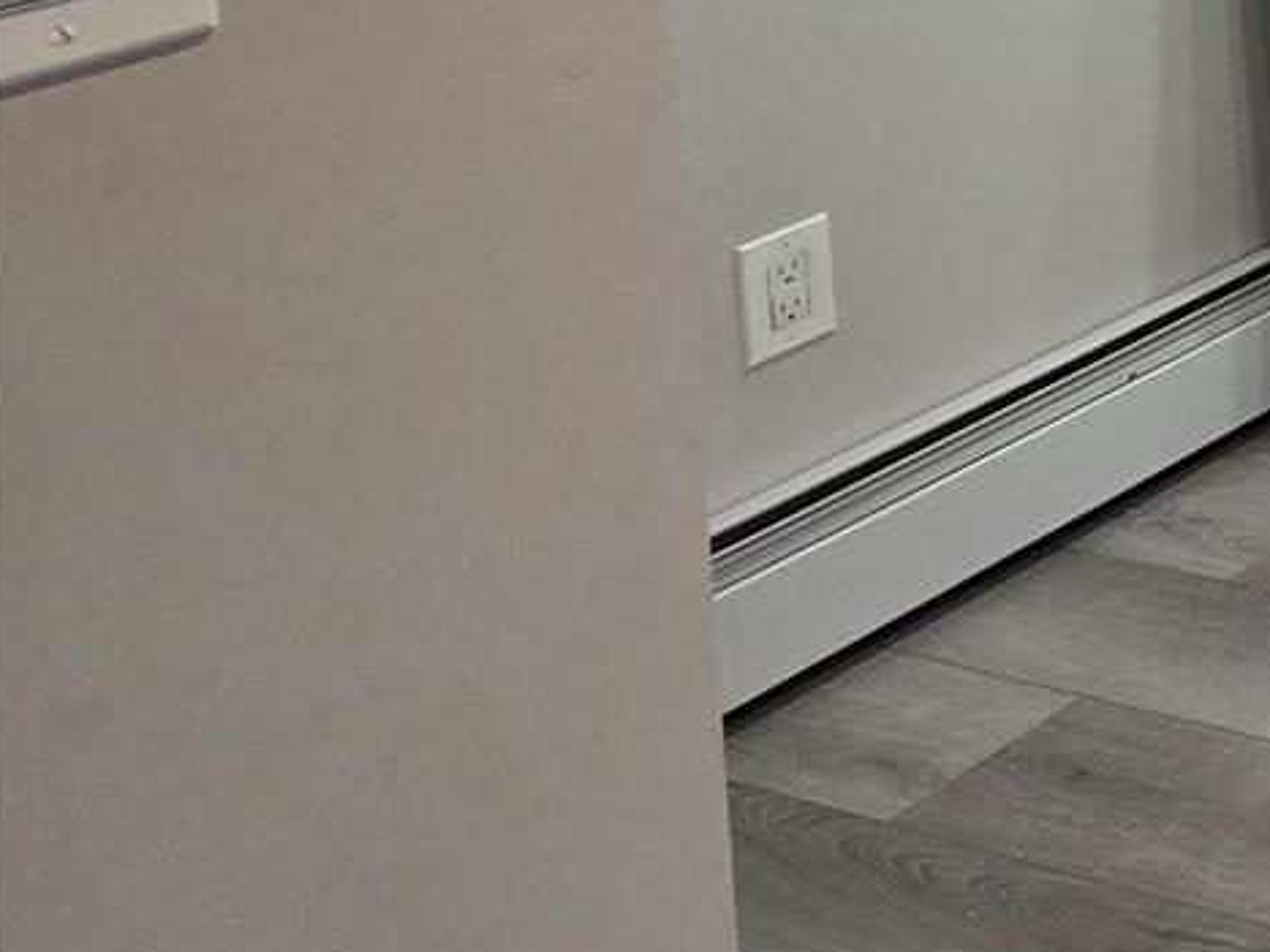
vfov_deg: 20.1
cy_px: -661
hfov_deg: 17.3
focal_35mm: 57
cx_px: 2768
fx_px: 2091
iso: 200
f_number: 1.9
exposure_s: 1/120
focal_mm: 2.2
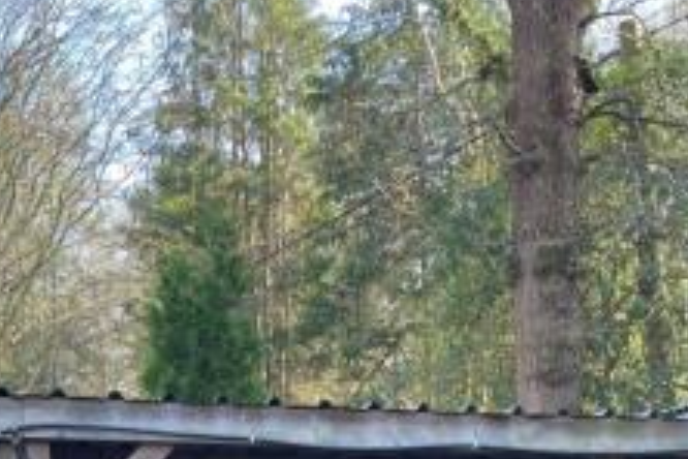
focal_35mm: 71
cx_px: 358
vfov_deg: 17.7
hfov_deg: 28.5
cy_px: 628
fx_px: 1357
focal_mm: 4.2
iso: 32
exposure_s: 1/155
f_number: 1.6
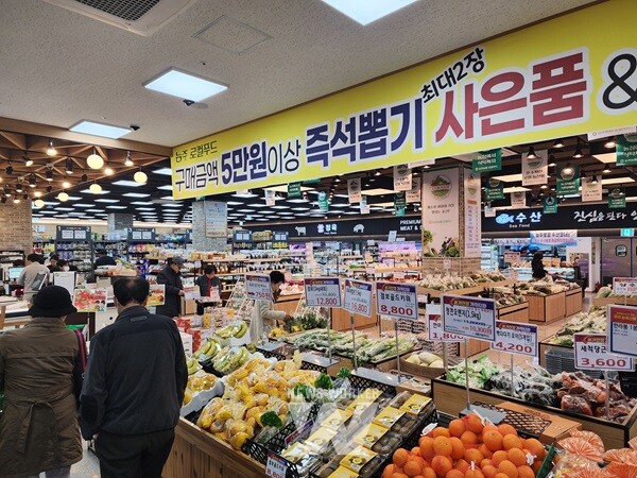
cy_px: 239
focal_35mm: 23
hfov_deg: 73.9
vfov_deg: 58.9
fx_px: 423
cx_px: 318
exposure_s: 1/120
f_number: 1.8
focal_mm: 6.4
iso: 64
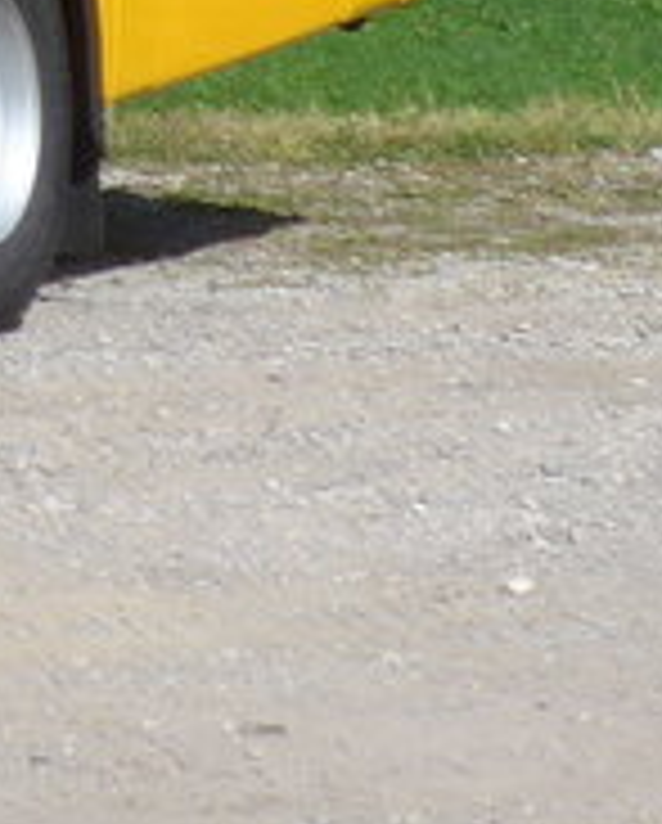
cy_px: -964
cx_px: -1653
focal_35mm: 313
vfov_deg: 6.0
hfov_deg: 4.6
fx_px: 7647
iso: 80
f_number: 3.2
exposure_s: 1/1300
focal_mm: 10.1
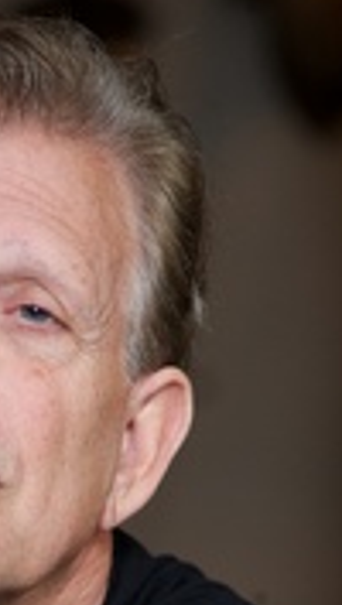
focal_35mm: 473
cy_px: 523
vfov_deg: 4.6
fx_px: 7600
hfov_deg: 2.6
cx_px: -55
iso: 1000
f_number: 5.6
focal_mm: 200
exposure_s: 1/60
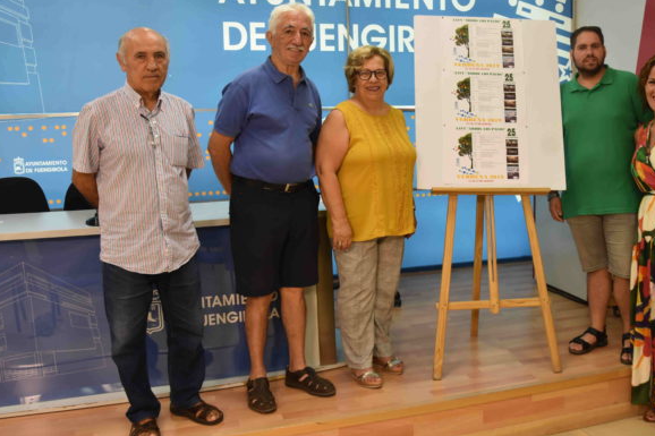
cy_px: 220
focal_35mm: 36
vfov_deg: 36.9
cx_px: 407
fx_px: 655
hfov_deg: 52.6
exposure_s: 1/125
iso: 800
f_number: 5
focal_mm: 18
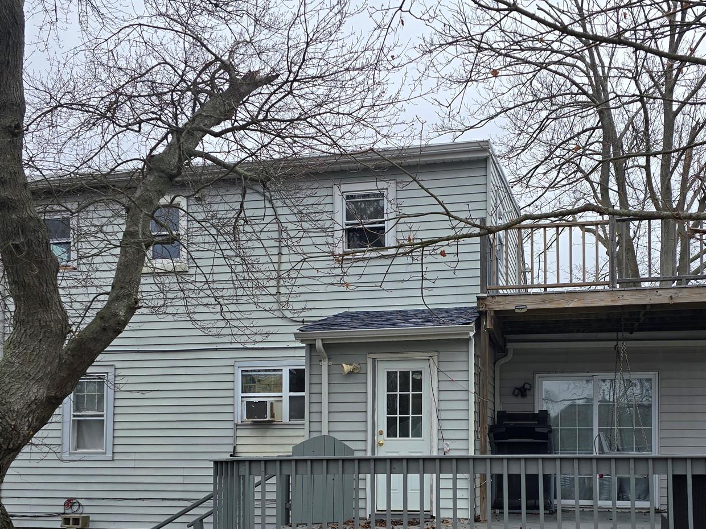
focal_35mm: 38
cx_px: 422
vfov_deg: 36.4
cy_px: 424
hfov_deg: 48.7
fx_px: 775
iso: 12
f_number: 1.7
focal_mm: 6.3
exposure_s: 1/195
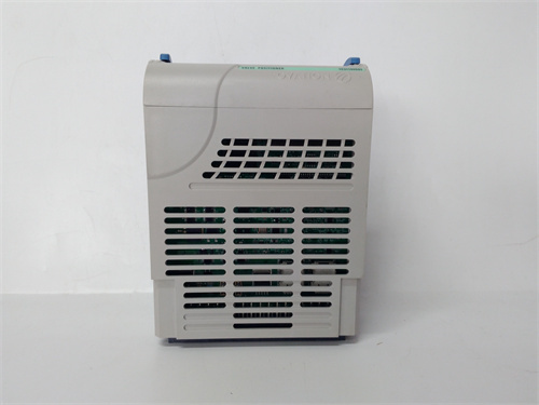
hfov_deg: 65.3
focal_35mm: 27
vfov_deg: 51.4
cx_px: 270
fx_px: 420
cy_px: 202
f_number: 2
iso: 113
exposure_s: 1/33
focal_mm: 3.79
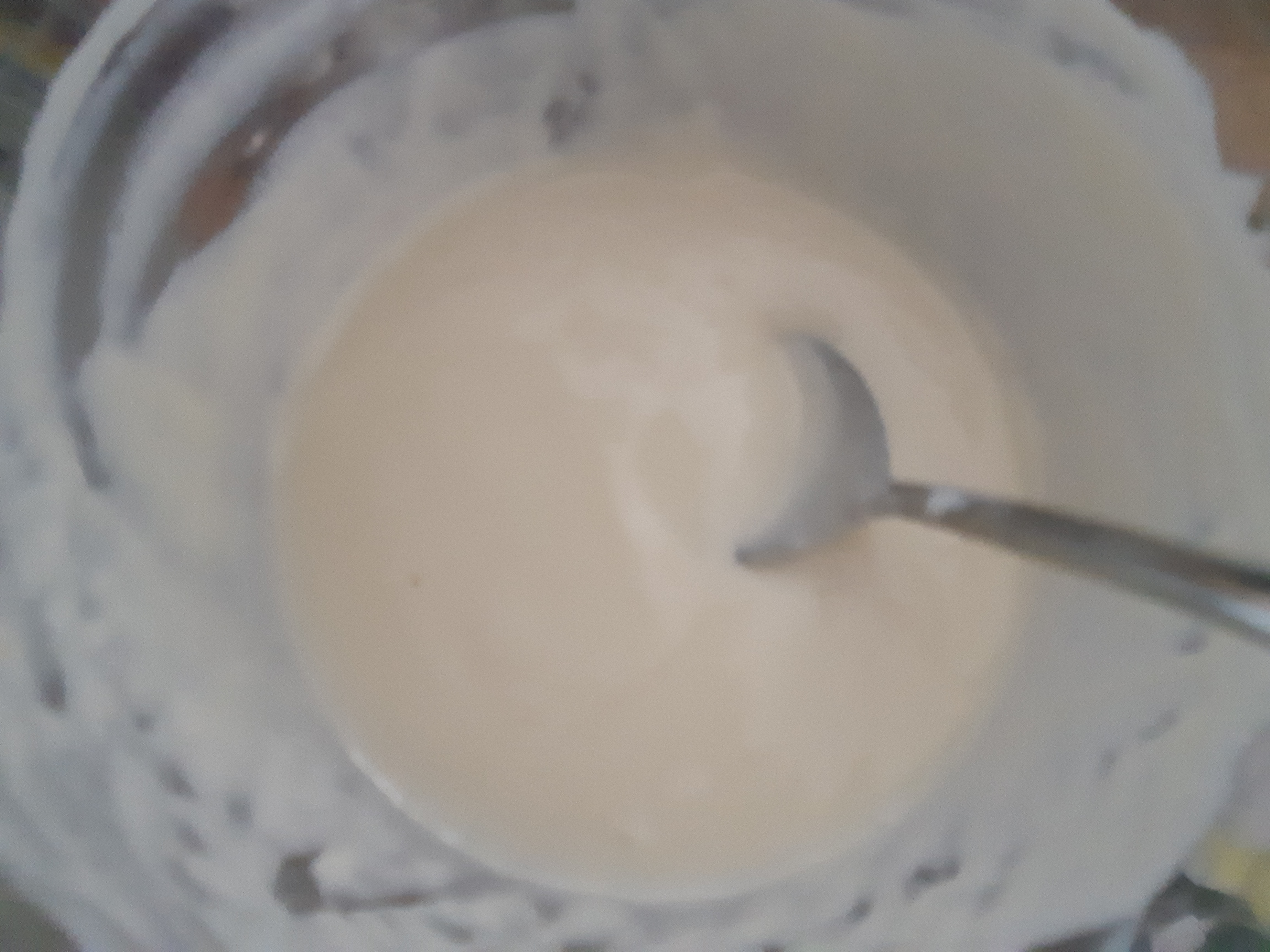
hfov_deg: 67.3
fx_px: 954
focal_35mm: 26
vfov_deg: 53.1
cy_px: 476
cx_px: 635
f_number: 1.7
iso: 500
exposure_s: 1/25
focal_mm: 3.93
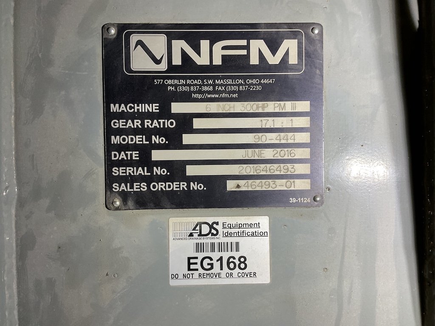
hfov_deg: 61.7
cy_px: 163
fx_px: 364
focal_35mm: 29
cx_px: 218
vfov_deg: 48.2
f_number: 1.8
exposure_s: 1/60
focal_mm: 3
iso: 40
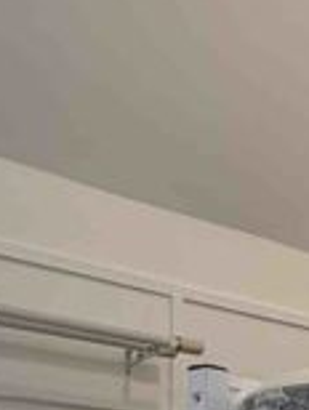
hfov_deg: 14.6
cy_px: 538
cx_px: 495
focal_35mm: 93
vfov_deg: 19.4
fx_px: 1104
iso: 125
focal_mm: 2.22
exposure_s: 1/99
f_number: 2.2
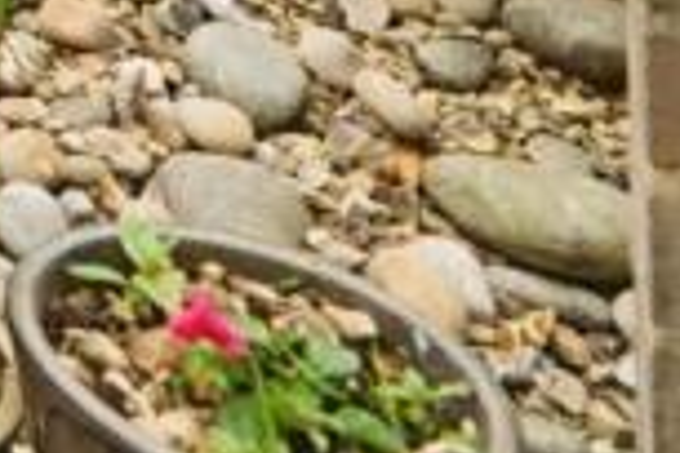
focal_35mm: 107
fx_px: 2021
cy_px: -937
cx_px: -911
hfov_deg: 13.9
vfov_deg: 9.6
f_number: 6.3
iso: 2000
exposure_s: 1/2500
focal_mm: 16
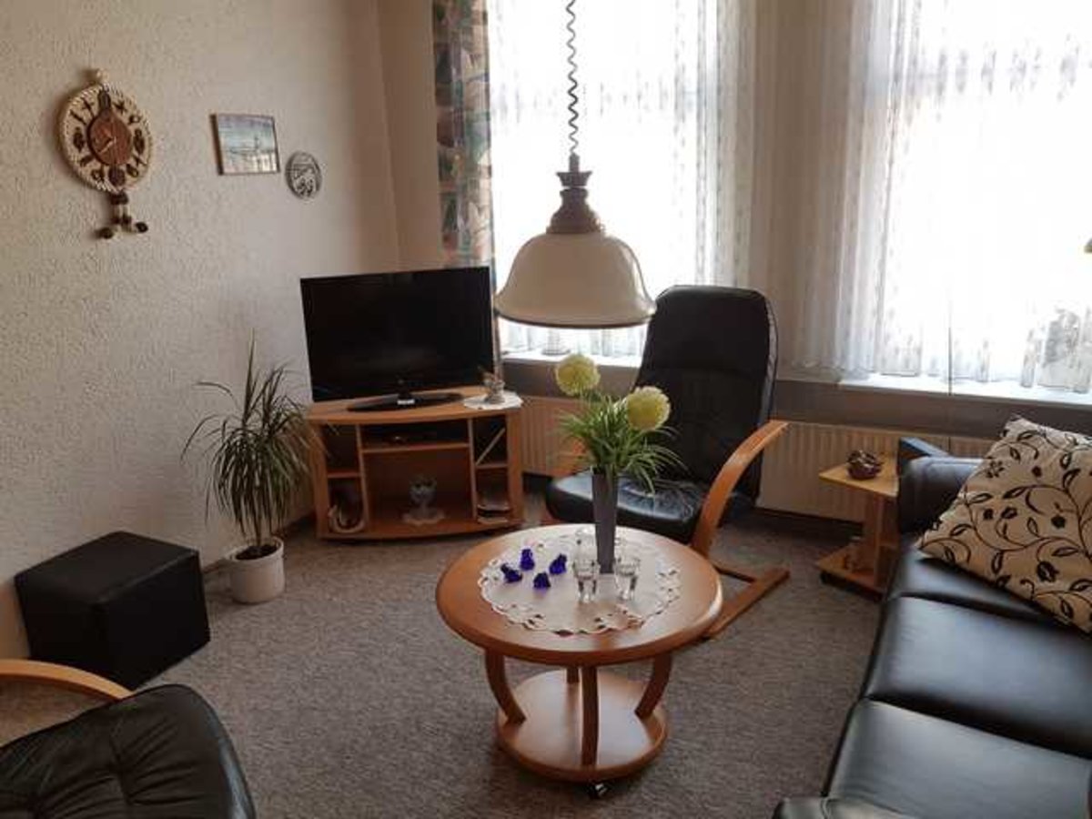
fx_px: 820
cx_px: 546
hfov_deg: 67.3
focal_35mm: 26
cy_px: 410
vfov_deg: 53.1
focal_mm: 4.2
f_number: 1.7
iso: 64
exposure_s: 1/50
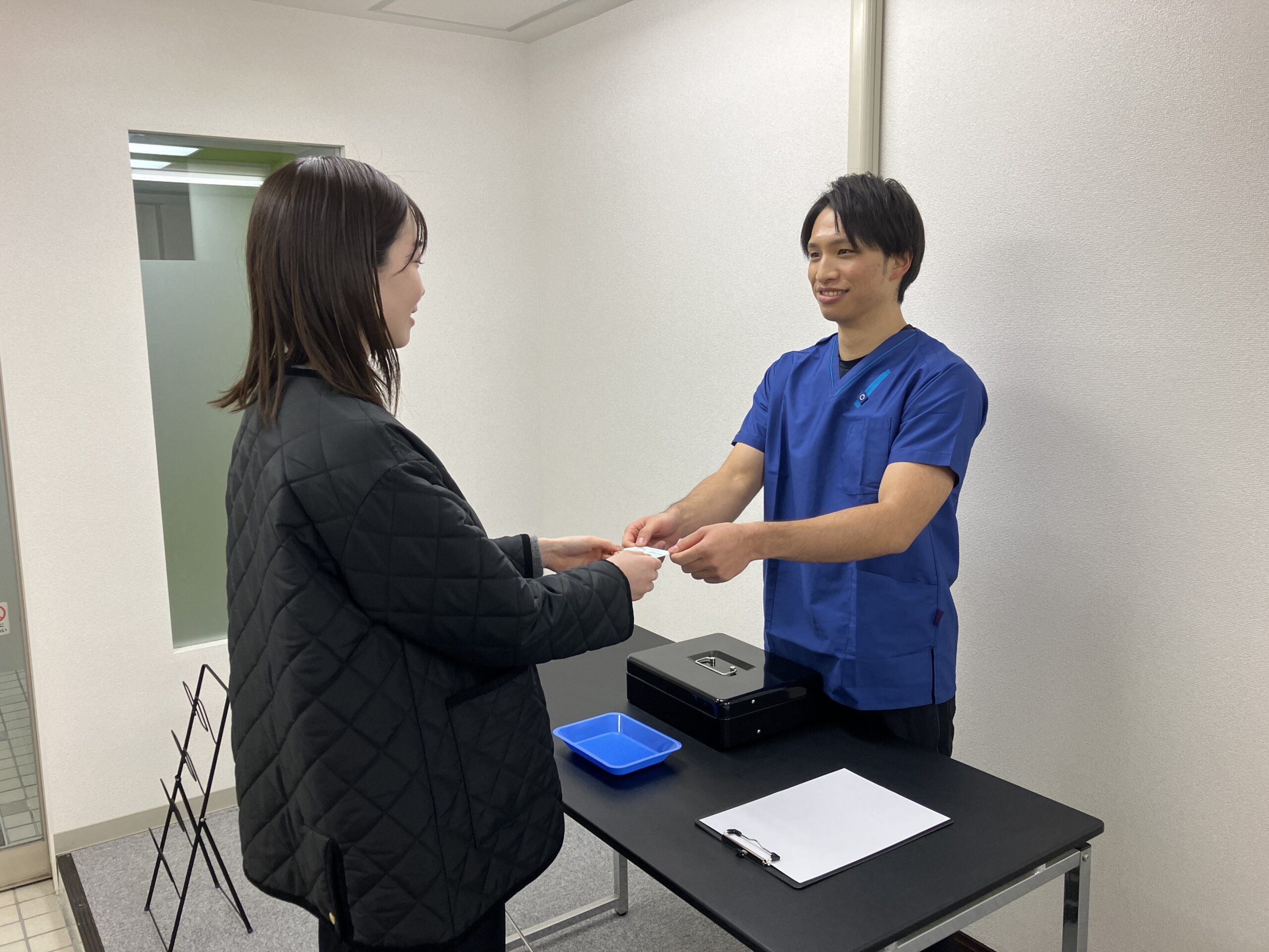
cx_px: 634
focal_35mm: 28
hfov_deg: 63.4
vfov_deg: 49.7
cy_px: 476
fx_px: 1026
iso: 50
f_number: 1.8
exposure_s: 1/60
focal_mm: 3.99
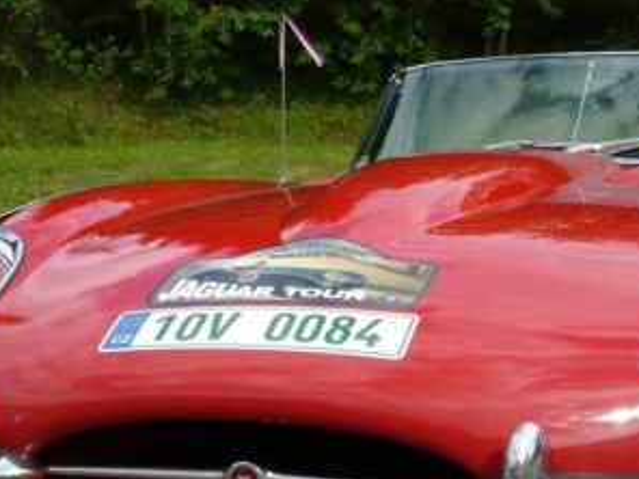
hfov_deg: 21.1
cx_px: 382
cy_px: 299
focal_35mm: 93
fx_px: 1717
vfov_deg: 15.9
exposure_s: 1/640
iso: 100
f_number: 3.5
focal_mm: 9.1
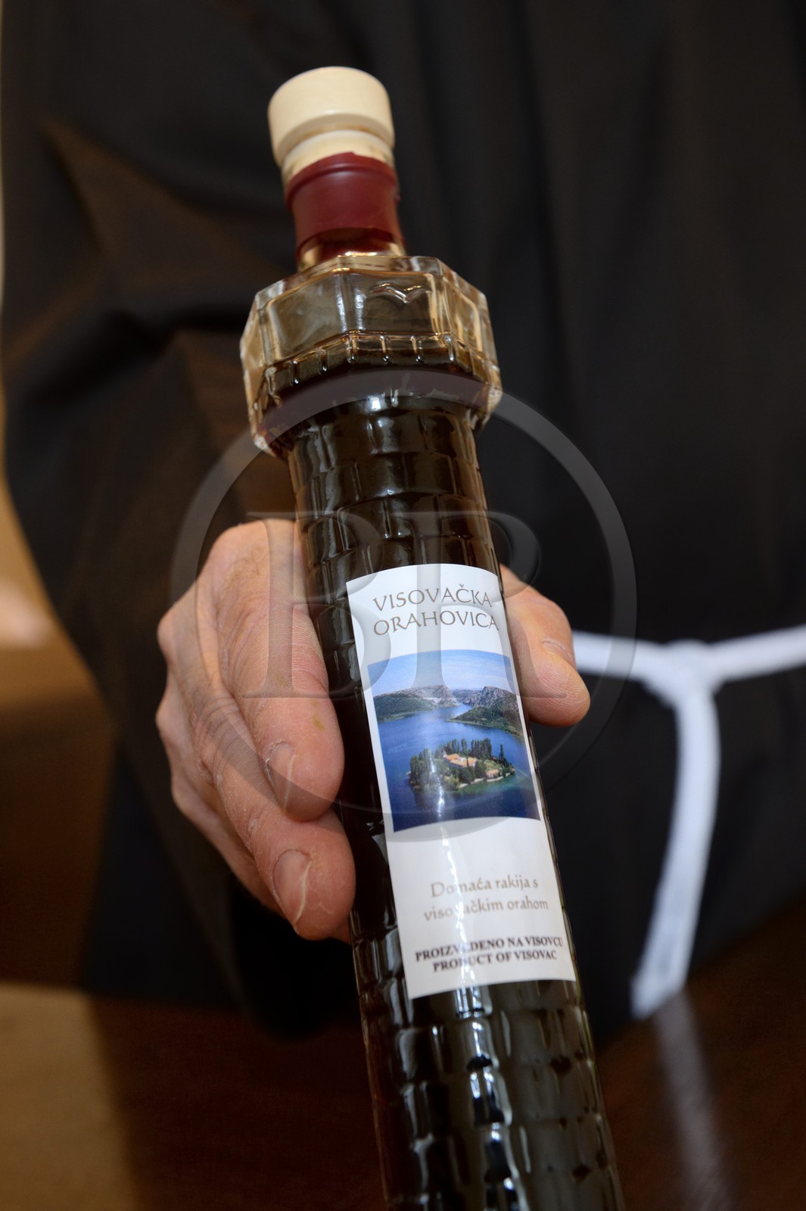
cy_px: 606
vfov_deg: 36.3
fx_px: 1849
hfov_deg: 24.6
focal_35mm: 55
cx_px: 403
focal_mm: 55
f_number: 6.3
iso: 1600
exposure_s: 1/20
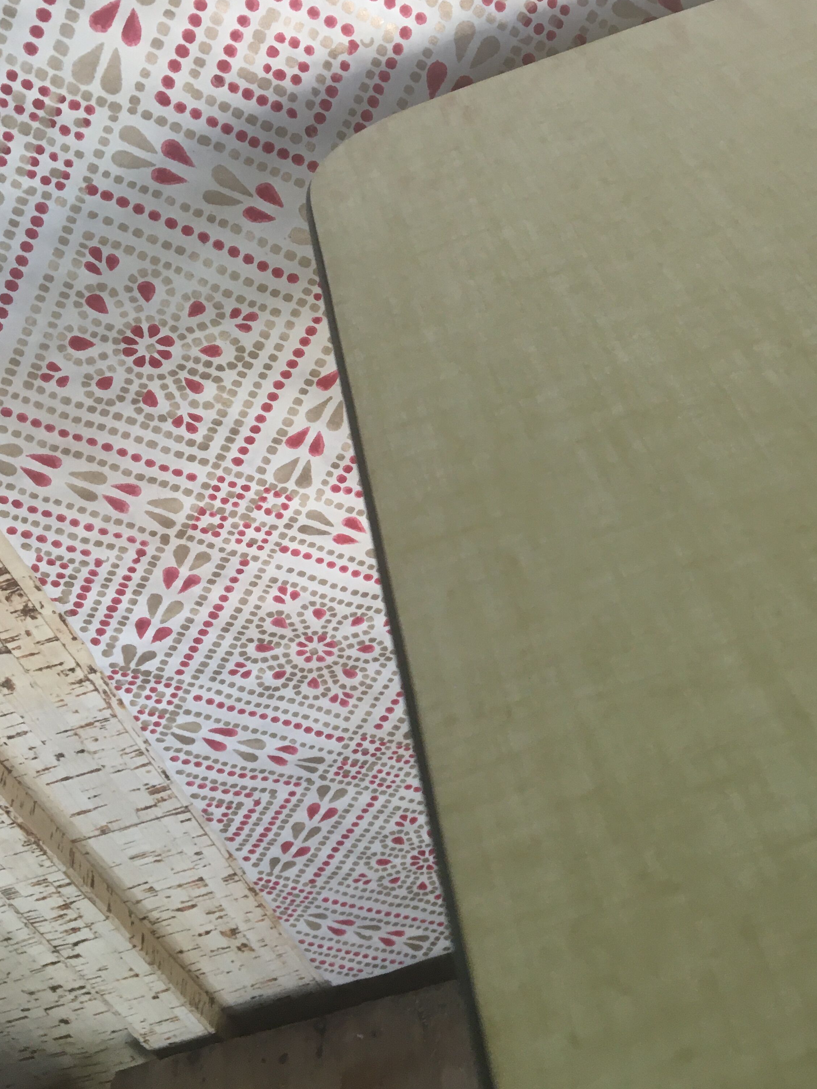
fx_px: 1227
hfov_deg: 36.6
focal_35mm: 39
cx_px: 519
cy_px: 486
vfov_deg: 47.8
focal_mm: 4.15
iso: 40
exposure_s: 1/33
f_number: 2.2
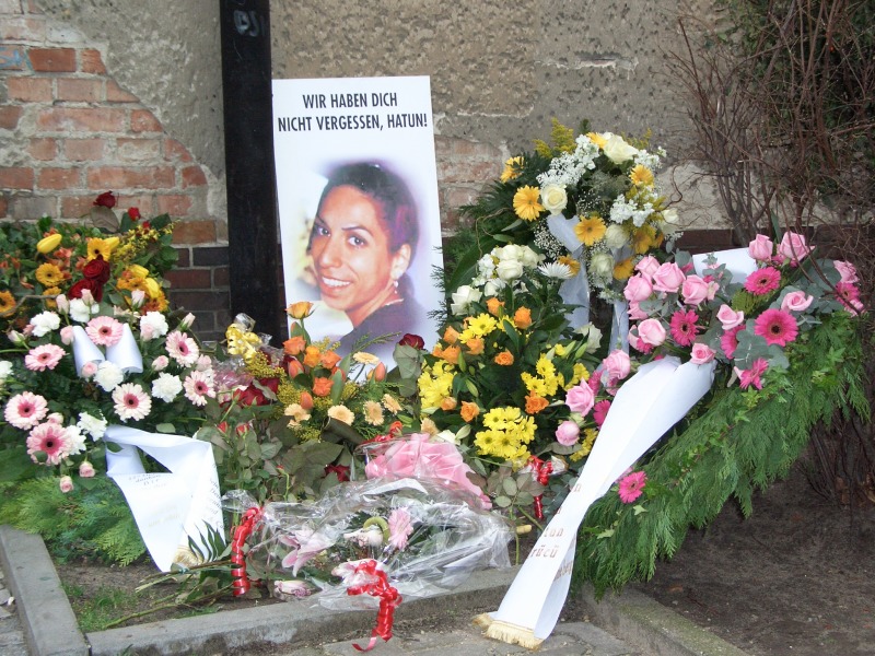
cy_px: 328
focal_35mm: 53
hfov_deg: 36.2
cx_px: 438
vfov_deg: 27.5
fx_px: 1340
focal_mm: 11.3
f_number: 3.2
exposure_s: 1/200
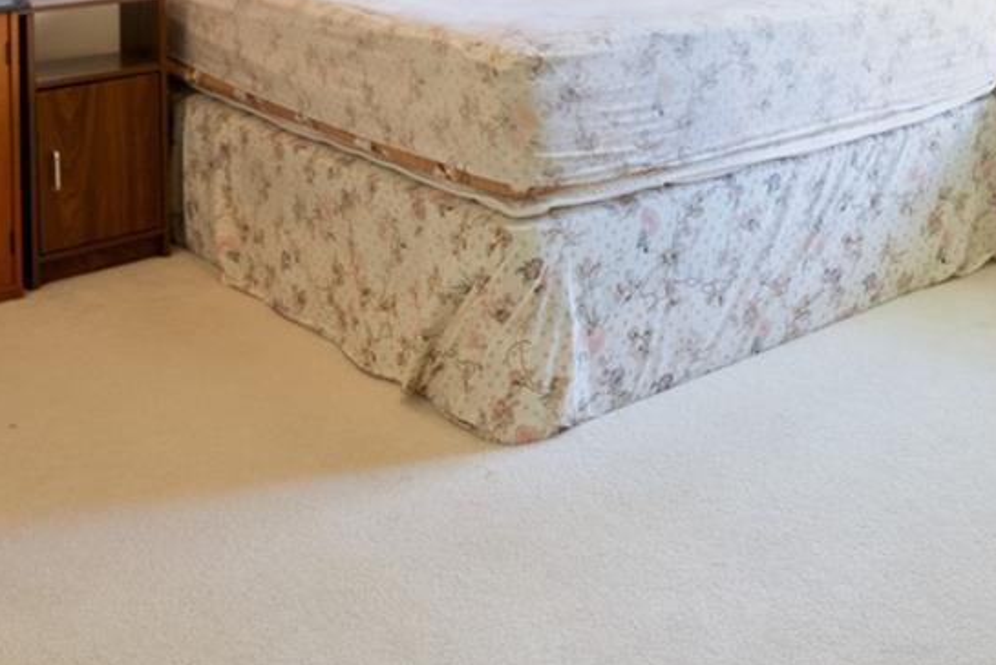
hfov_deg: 40.4
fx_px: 1301
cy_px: -238
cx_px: 780
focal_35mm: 47
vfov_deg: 24.4
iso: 2000
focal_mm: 16
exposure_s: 1/15
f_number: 8
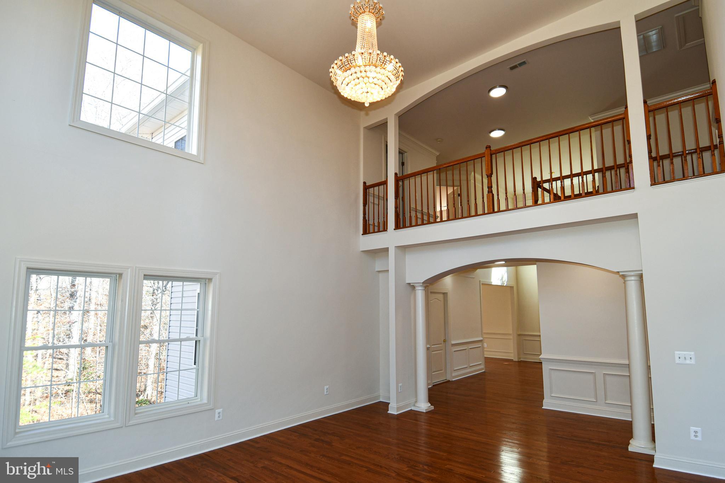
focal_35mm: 18
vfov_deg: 67.4
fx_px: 362
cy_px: 242
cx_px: 362
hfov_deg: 90.0
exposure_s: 1/100
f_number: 5
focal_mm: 12
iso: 200
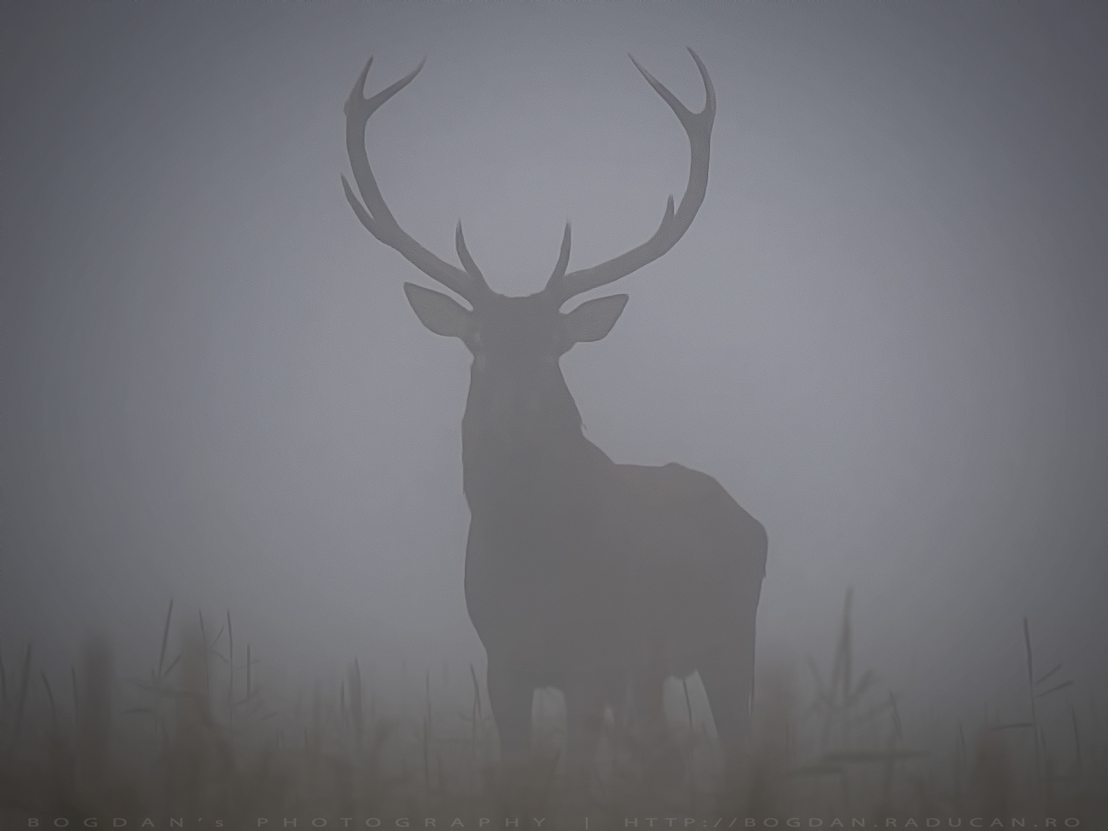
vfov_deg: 2.0
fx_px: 23334
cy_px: 416
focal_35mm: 729
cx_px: 554
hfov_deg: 2.7
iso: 2500
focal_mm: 364
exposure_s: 1/160
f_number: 6.1
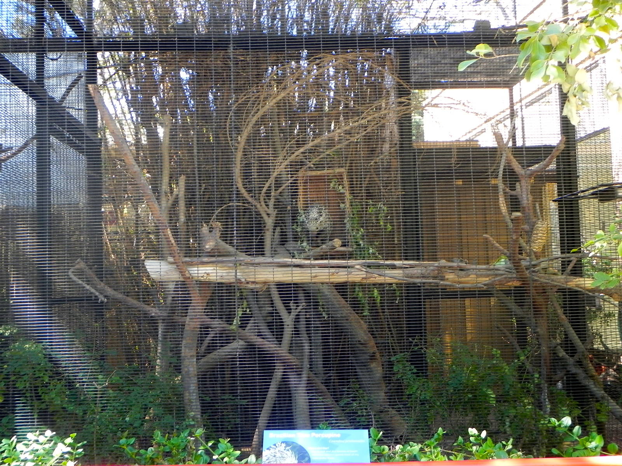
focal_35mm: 41
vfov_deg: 35.1
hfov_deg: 45.8
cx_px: 311
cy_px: 233
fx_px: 737
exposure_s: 1/39
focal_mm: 7.3
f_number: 3.2
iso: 160
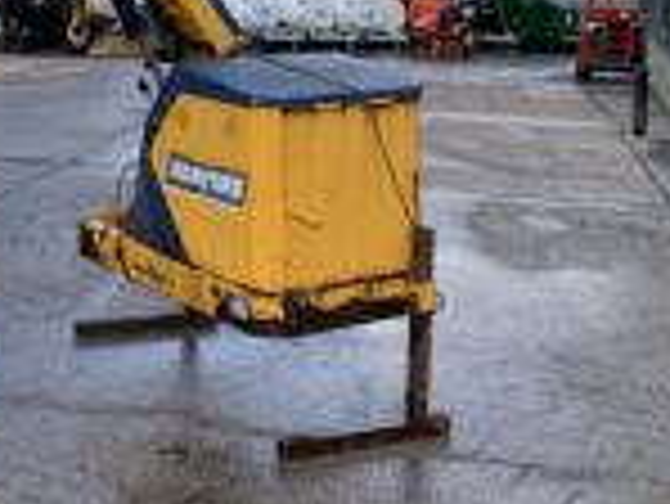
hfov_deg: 27.0
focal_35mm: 70
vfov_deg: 20.6
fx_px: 1356
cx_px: 94
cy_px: 40
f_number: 1.8
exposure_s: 1/883
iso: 16
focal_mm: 3
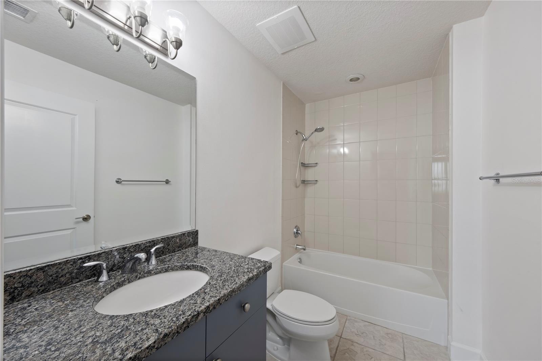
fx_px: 196
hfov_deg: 108.3
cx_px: 271
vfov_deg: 85.4
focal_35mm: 13
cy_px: 180
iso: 320
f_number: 7.1
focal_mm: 8.9
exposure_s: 1/3
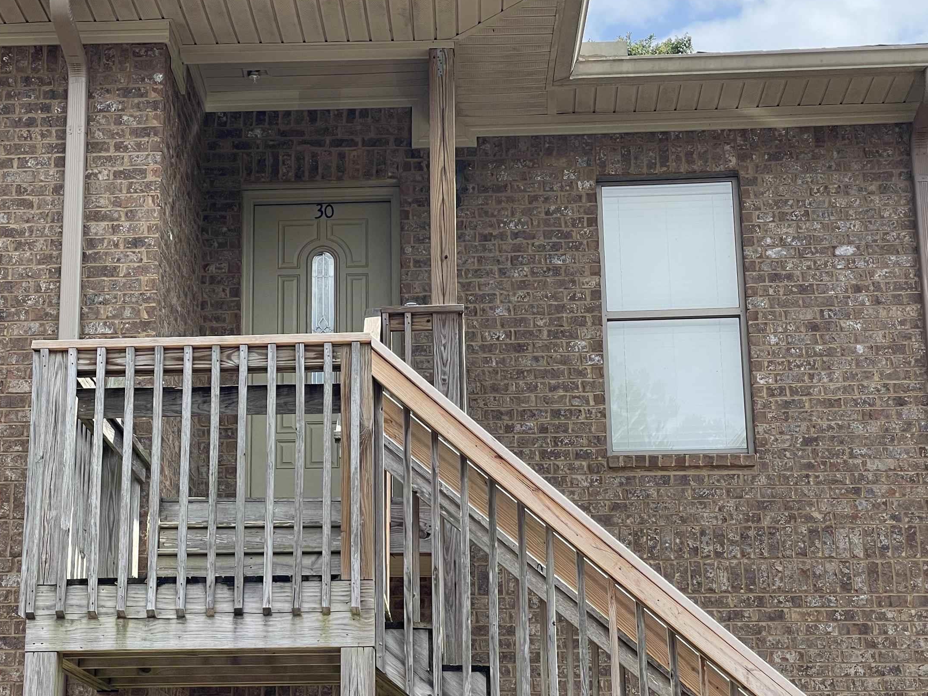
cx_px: 386
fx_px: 1984
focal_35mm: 74
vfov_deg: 19.9
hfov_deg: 26.3
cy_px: 352
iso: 25
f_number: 2
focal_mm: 6
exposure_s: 1/727
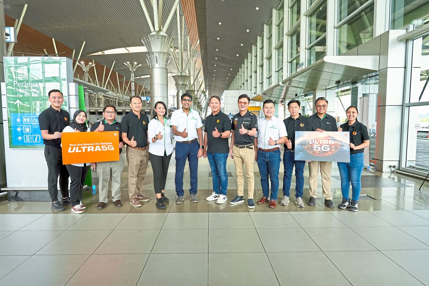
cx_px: 214
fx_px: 274
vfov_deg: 55.1
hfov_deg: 76.1
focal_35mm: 23
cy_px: 143
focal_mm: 23
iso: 500
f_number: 5.6
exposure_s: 1/125
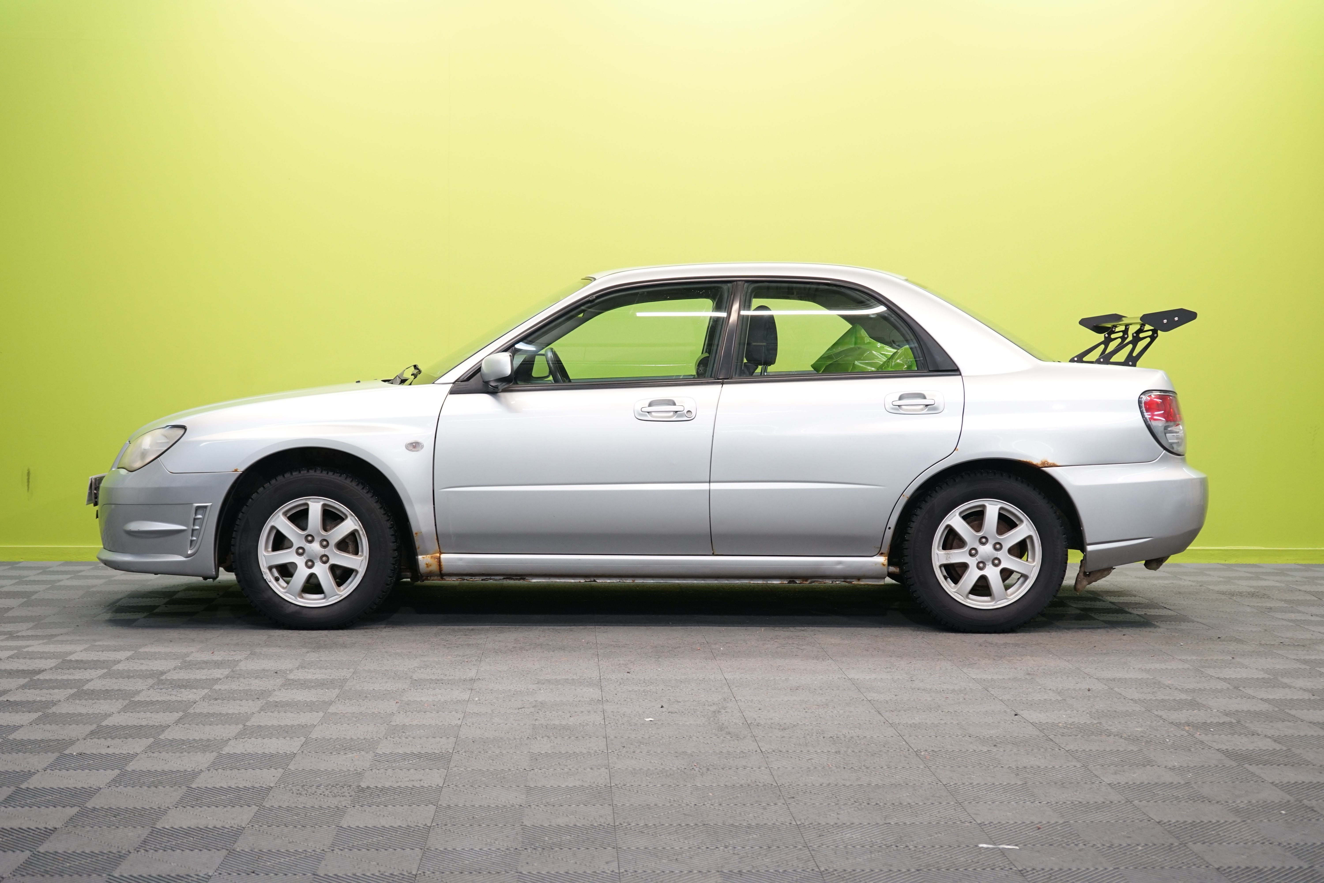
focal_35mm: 51
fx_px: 1876
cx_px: 662
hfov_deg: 38.9
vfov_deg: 26.5
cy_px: 442
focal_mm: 51
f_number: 5.6
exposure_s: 1/25
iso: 640
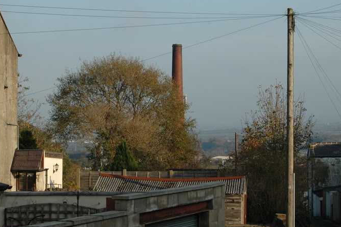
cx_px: 175
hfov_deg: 20.2
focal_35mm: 101
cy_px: 115
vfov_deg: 13.5
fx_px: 956
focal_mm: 56
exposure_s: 1/400
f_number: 10
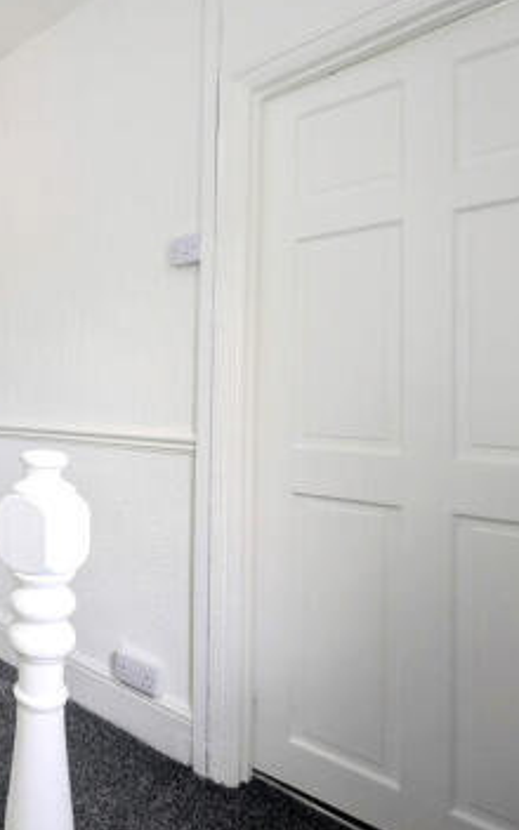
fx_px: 475
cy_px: 390
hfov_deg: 47.8
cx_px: 5
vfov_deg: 82.2
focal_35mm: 21
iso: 40
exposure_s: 1/63.7
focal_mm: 2.23
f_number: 1.95
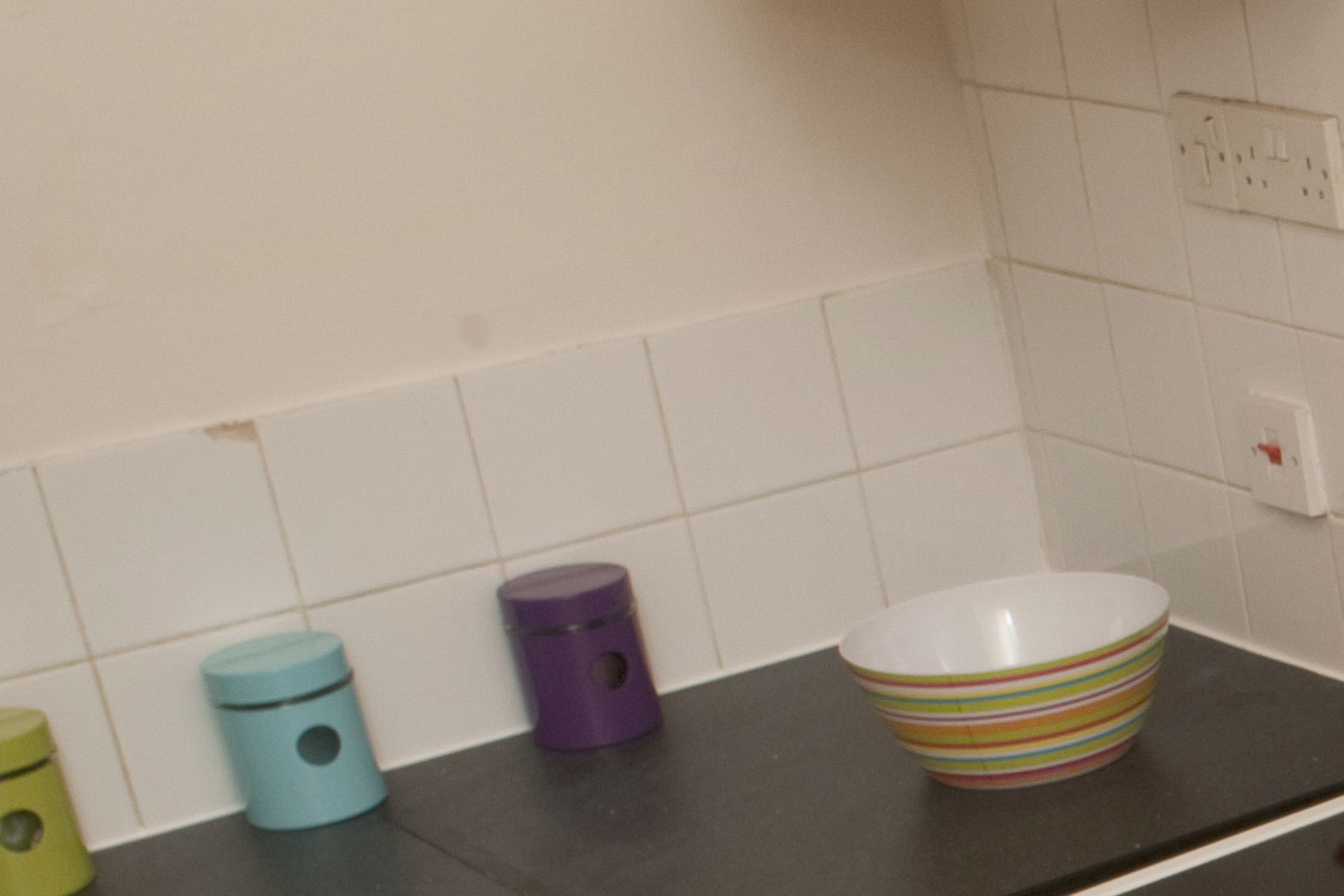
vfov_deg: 13.7
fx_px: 3659
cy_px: 966
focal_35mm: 98
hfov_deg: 16.7
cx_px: 2532
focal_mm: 20
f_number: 5.6
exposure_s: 1/60
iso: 200
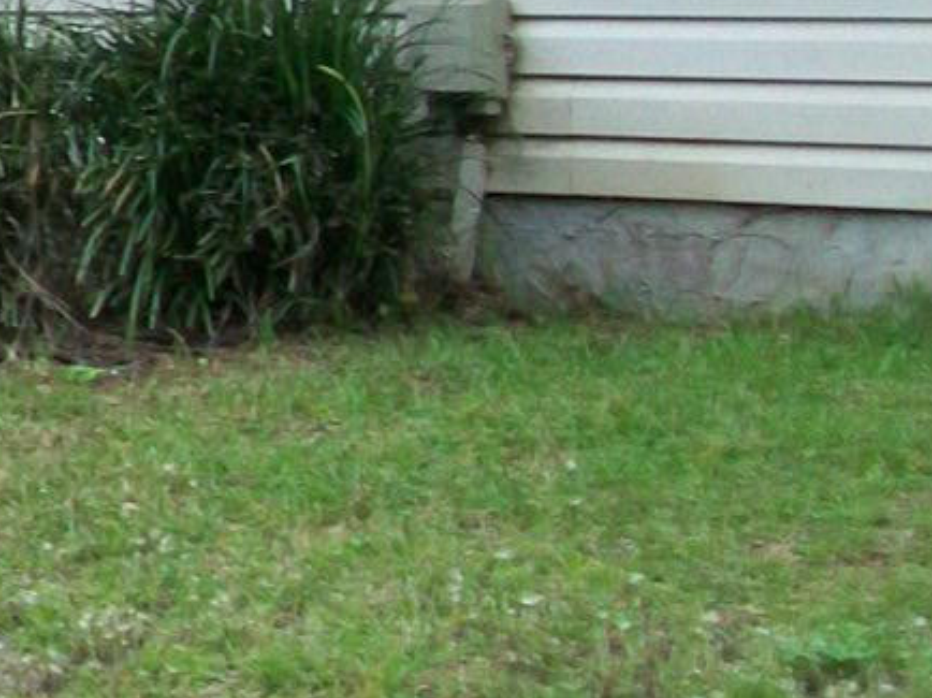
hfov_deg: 10.5
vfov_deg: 8.7
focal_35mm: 170
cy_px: 292
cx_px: -1080
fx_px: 4575
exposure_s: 1/320
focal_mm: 6
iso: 64
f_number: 2.7
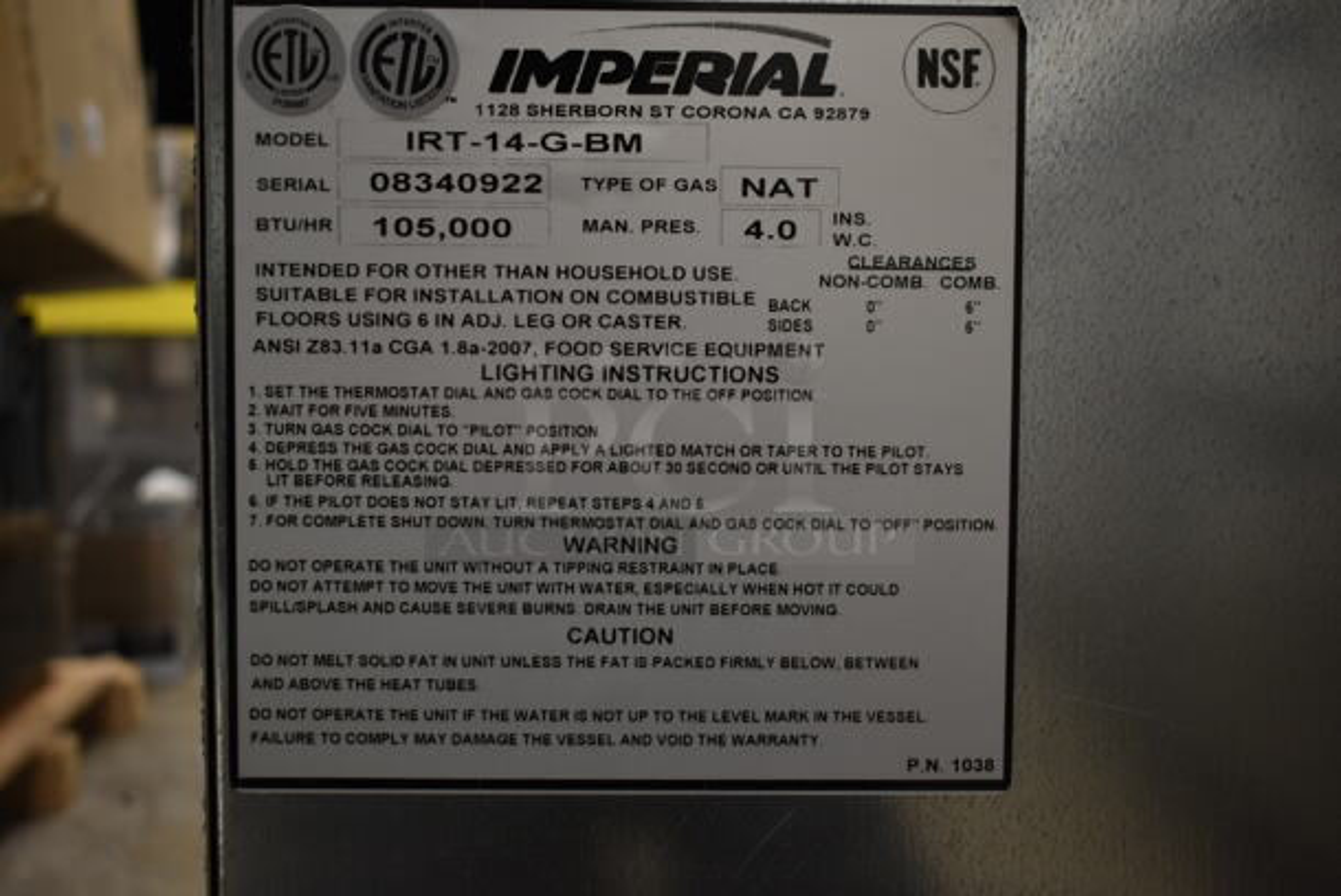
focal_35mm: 38
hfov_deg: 51.2
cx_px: 670
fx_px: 1398
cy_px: 448
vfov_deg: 35.6
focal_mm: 25
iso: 800
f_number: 4
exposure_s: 1/40
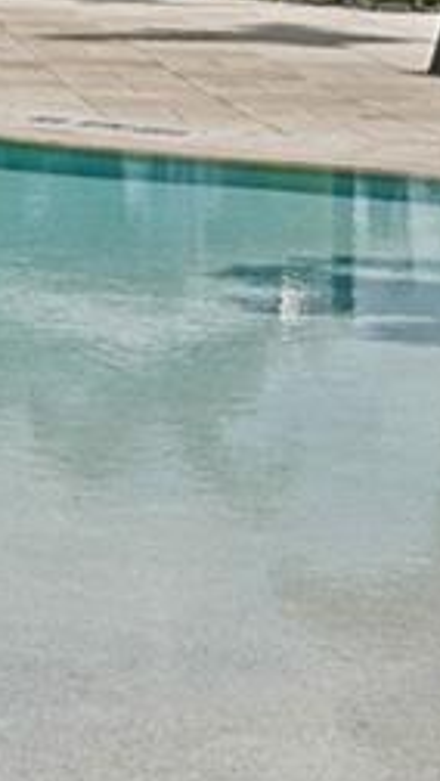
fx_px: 3093
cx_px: -660
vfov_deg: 14.0
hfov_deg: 7.5
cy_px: -163
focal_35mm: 149
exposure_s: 1/4000
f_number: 8
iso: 400
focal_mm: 22.5
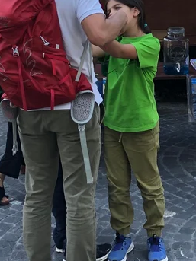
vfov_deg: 19.4
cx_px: 166
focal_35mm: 98
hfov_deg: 15.0
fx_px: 740
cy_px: -3
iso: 20
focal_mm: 4
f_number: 1.8
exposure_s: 1/120
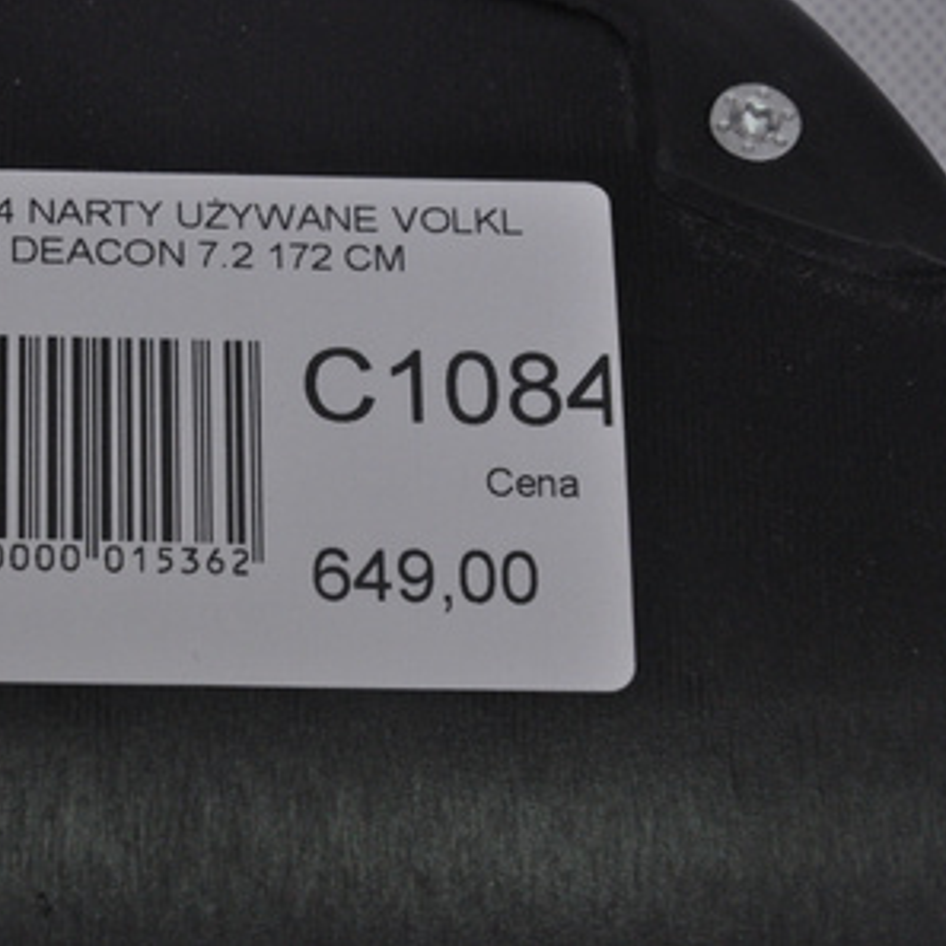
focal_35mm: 203
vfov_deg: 8.6
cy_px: 473
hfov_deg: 8.6
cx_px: 258
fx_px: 6265
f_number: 9.5
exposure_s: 1/125
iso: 3200
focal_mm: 105
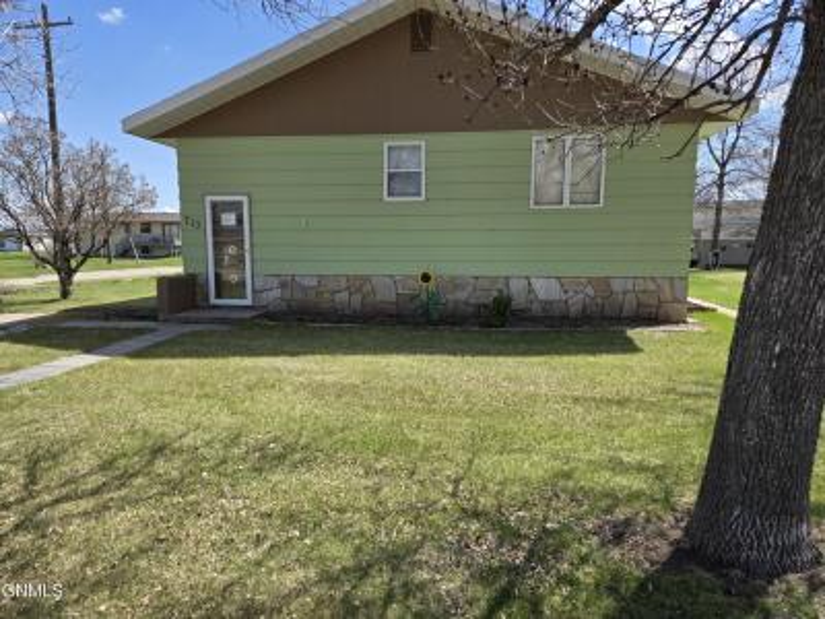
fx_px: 548
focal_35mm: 23
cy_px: 310
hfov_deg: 73.9
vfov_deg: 58.9
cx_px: 412
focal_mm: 5.4
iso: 25
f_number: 1.8
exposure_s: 1/1154
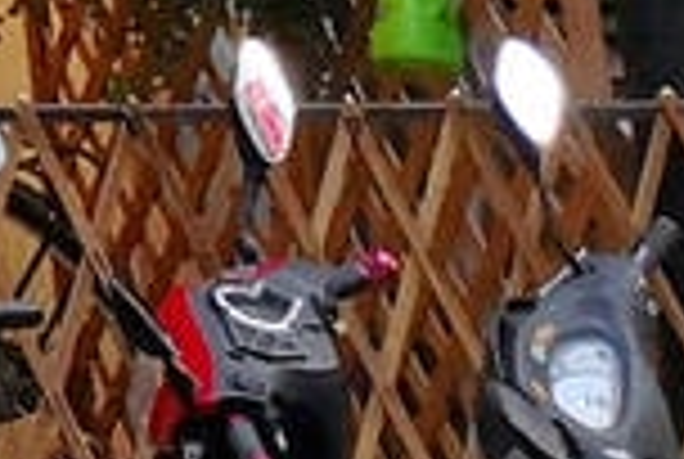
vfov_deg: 5.3
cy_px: -1512
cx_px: -1894
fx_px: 4207
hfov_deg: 7.3
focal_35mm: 221
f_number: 1.6
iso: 160
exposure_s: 1/50
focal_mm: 3.95
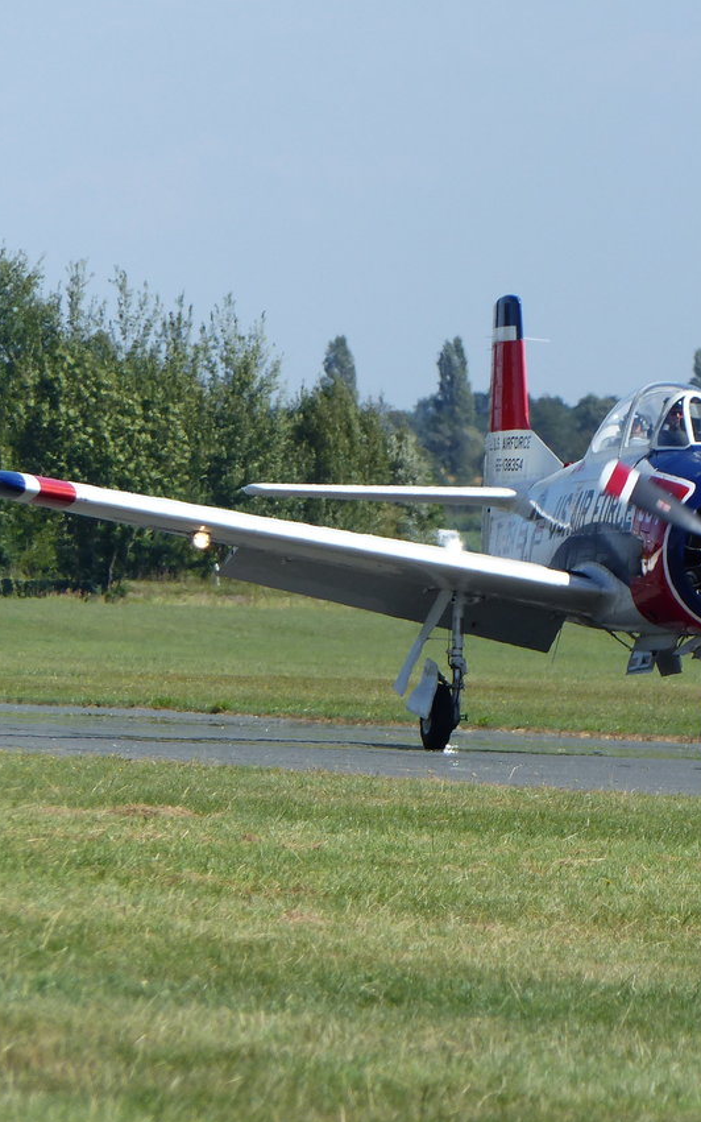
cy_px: 570
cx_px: 660
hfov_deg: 1.8
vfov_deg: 2.9
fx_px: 22524
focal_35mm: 737
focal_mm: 88.7
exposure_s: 1/1000
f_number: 4
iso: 100
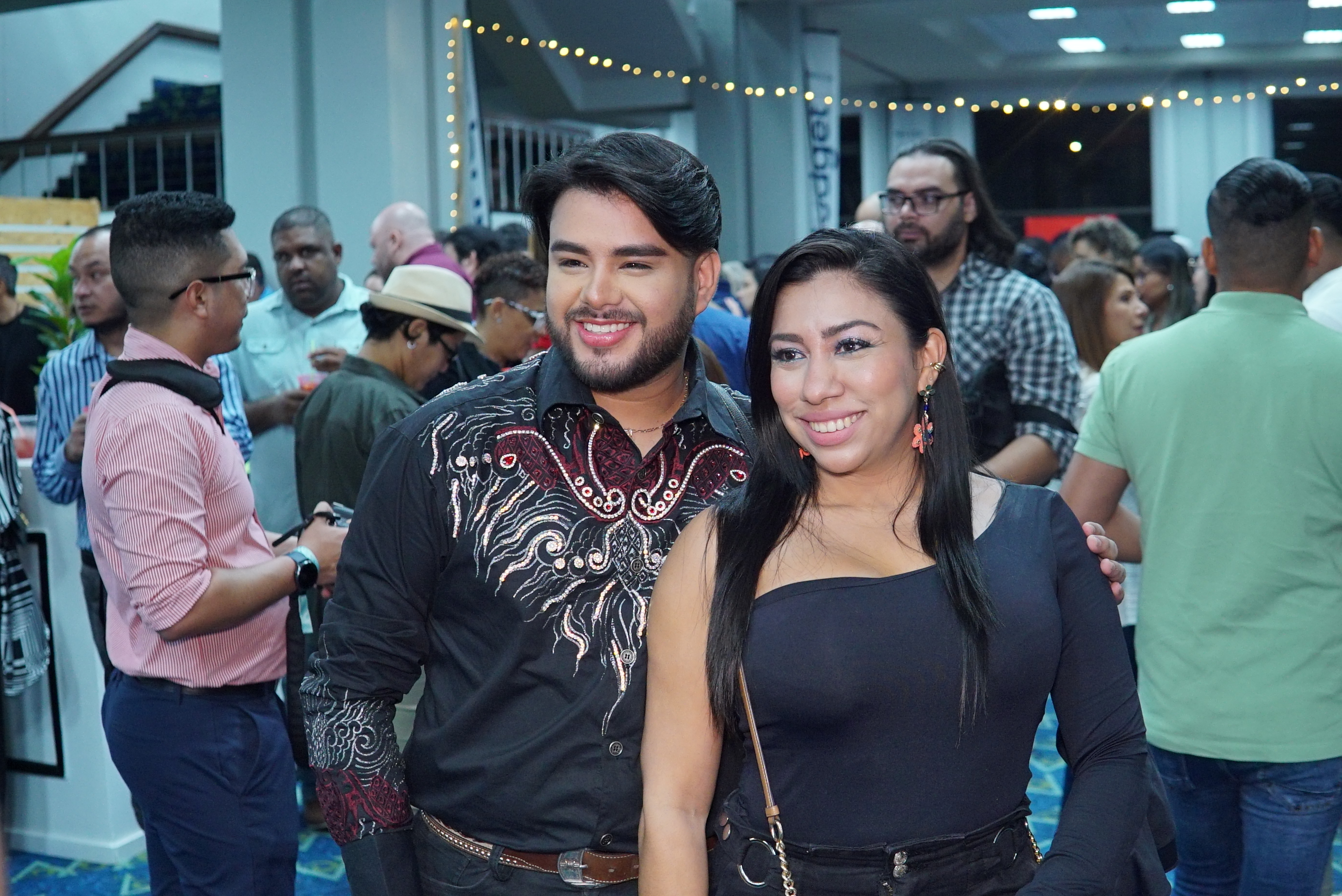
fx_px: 1678
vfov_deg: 29.9
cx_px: 671
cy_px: 448
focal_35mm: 45
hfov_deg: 43.6
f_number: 3.5
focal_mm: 30
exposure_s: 1/100
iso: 1600
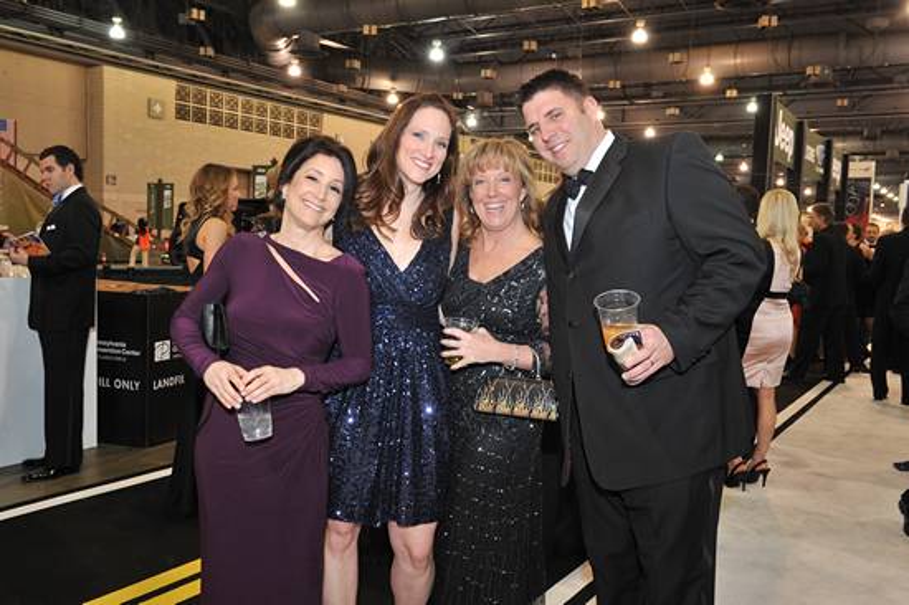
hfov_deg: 55.8
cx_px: 454
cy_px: 302
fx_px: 858
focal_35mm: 34
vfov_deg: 38.8
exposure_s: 1/100
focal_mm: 34
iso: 1600
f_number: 7.1
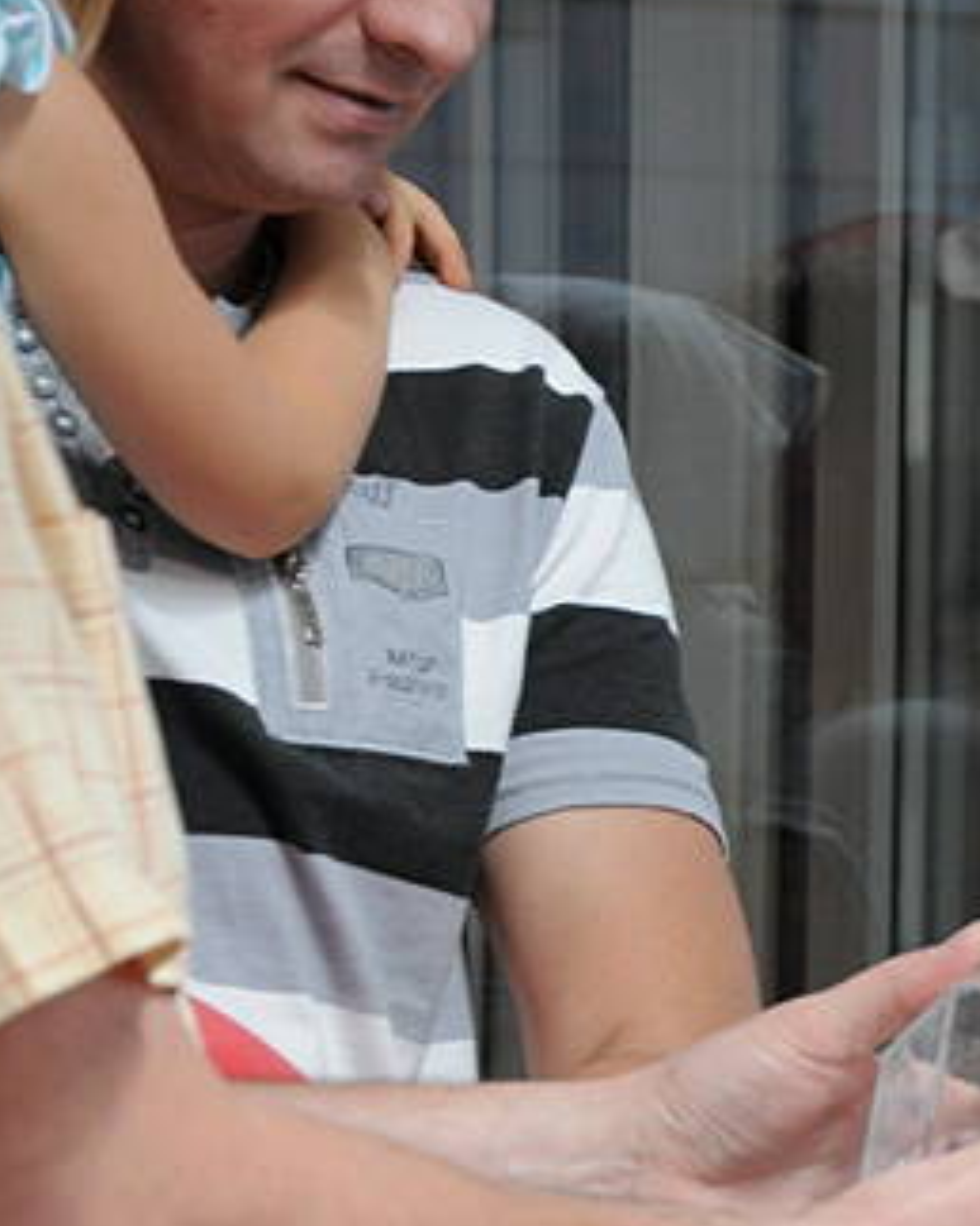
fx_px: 9399
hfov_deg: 5.9
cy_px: 901
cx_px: 1455
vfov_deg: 7.5
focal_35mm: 259
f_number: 5.6
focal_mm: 70
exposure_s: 1/160
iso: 800
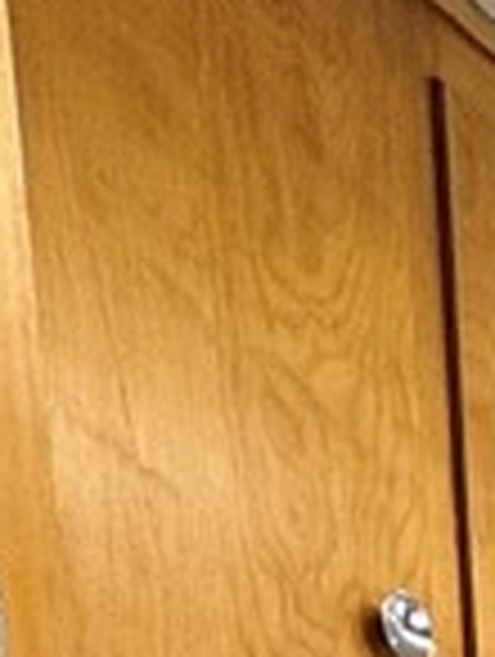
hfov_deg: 11.9
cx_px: 1238
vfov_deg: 12.7
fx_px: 1863
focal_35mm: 98
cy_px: 1768
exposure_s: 1/120
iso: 125
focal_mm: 2.22
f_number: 2.2
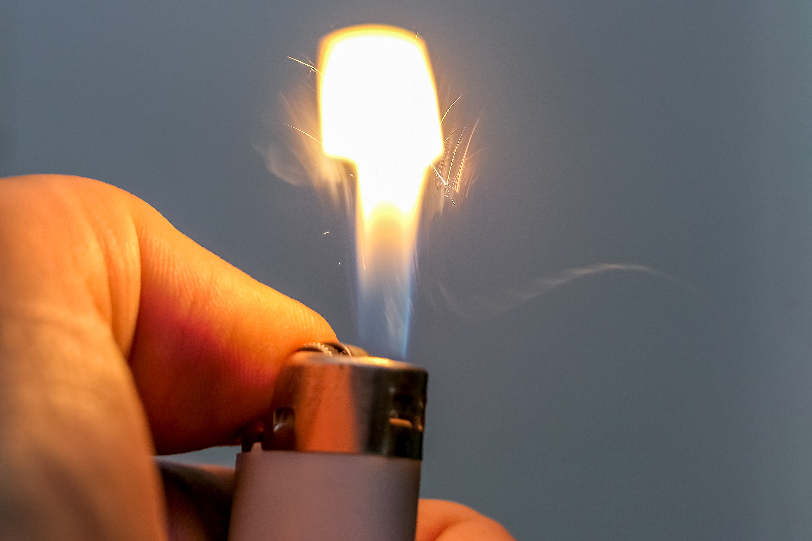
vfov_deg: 18.7
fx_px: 1646
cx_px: 406
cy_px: 270
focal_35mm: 73
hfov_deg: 27.7
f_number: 2.8
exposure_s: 1/30
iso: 125
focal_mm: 17.7
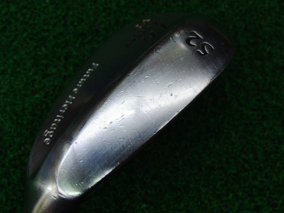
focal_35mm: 43
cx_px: 142
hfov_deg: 43.9
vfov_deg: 33.6
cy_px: 106
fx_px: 353
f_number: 3.7
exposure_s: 1/80
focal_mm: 7.54
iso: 160
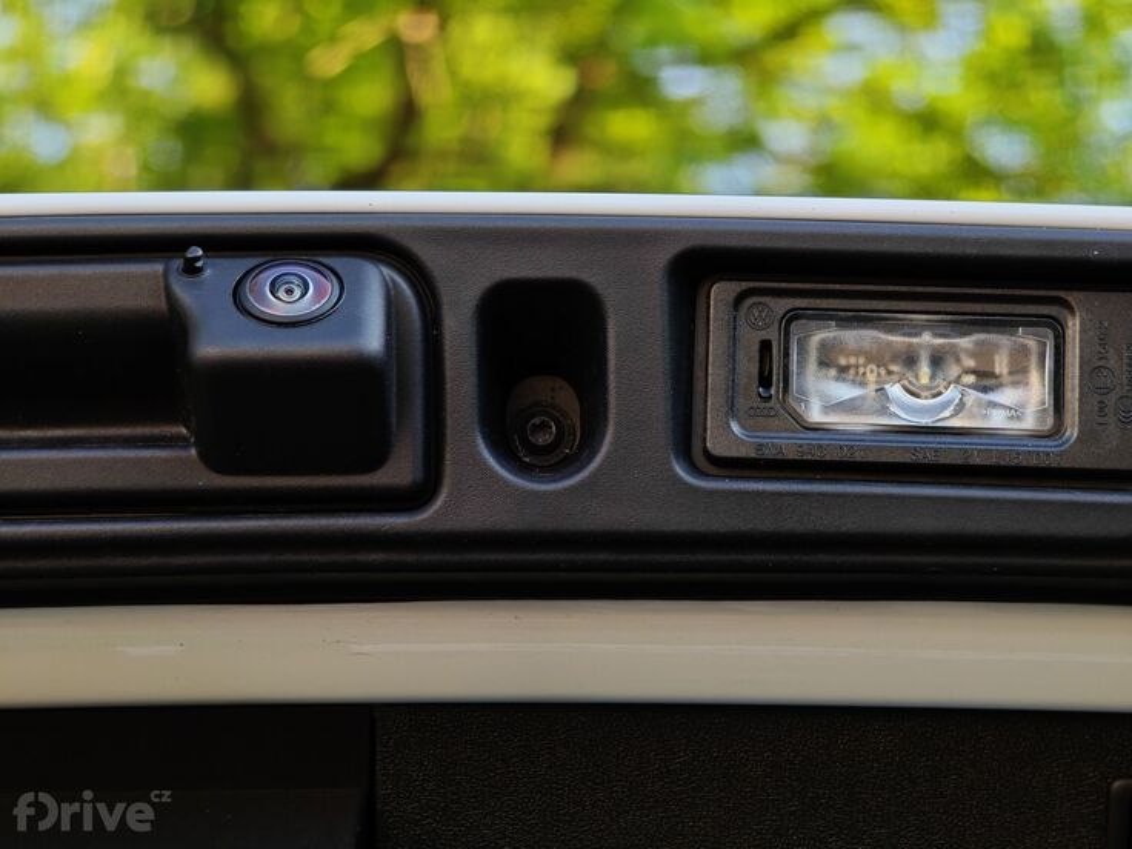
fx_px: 3924
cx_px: 566
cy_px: 424
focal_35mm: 120
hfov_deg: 16.4
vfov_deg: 12.3
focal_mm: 19.4
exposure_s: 1/169
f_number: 2.5
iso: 50
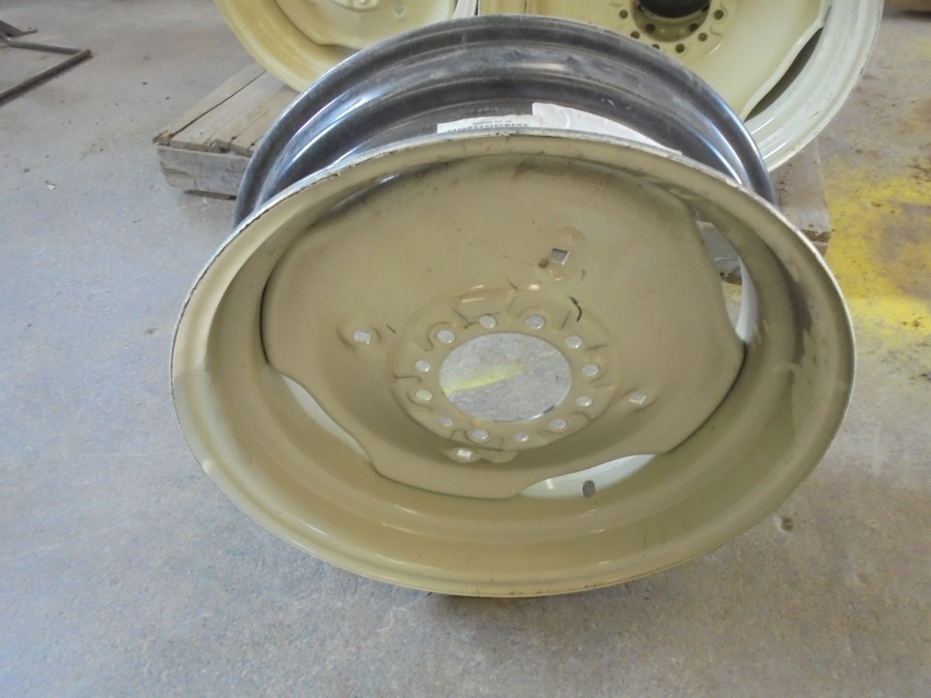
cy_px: 349
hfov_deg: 67.3
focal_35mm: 26
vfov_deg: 53.1
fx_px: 699
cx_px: 466
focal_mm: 4.6
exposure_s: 1/30
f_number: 3.5
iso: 400
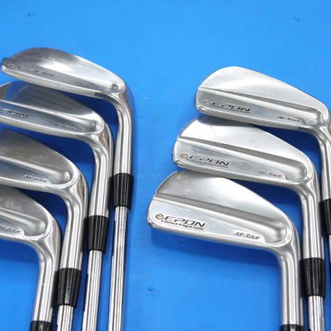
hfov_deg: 25.0
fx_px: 746
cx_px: 134
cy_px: 166
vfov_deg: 25.0
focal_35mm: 69
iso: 200
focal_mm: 29
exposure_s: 1/60
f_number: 4.9
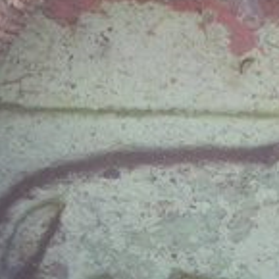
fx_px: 1869
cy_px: 275
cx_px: 212
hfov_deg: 8.5
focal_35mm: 205
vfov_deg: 8.5
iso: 63
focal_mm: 13.7
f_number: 4.1
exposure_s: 1/60.3
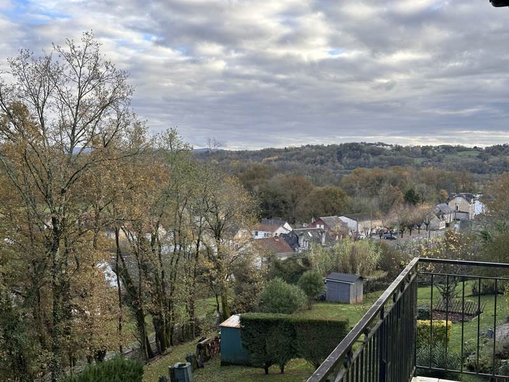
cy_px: 191
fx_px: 706
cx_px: 254
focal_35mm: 48
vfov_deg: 30.3
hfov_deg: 39.7
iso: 64
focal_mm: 6.86
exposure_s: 1/962
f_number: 1.78
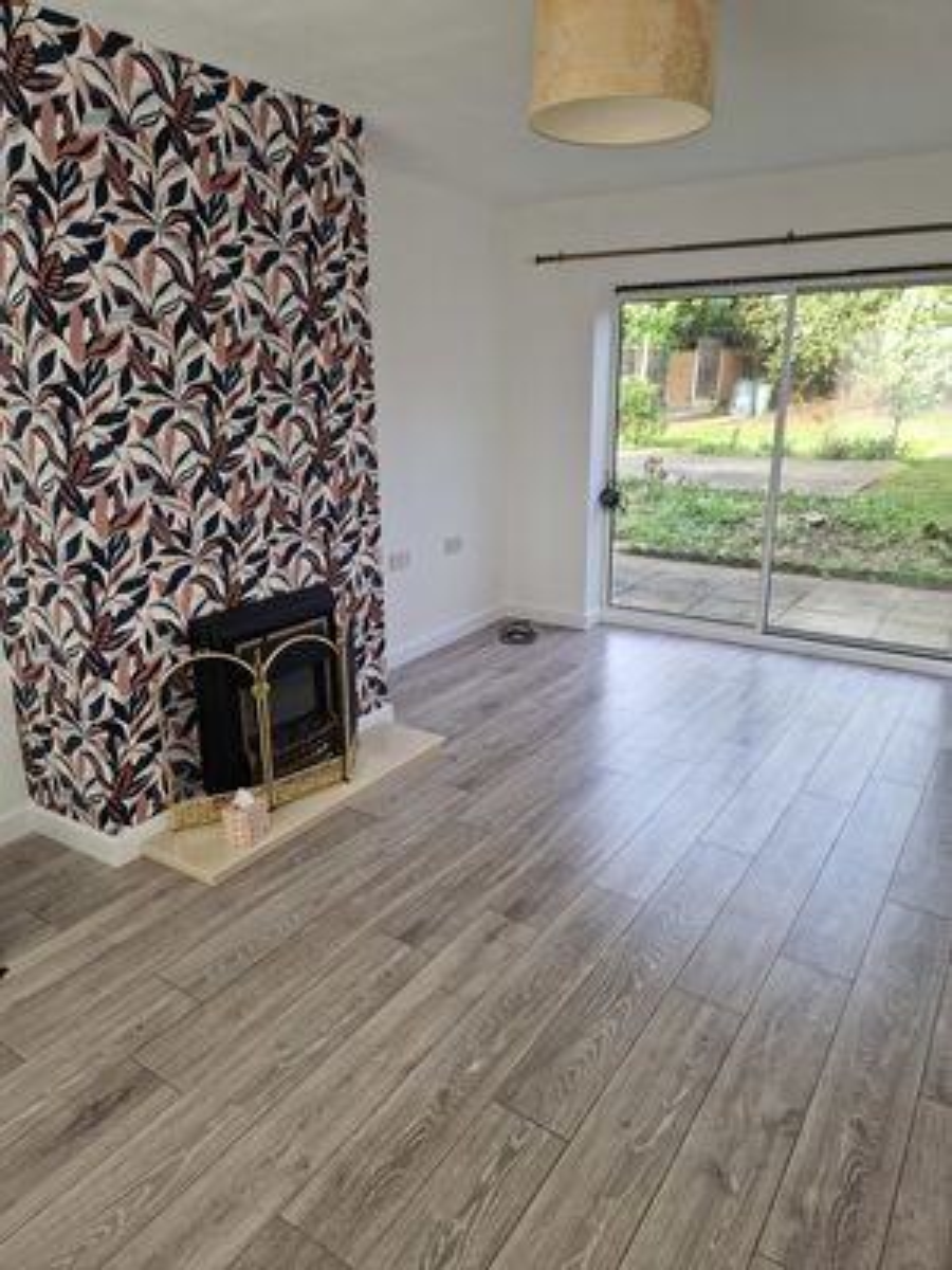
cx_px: 476
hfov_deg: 58.9
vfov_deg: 73.9
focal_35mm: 23
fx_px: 843
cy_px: 635
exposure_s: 1/180
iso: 50
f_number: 1.8
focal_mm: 5.4
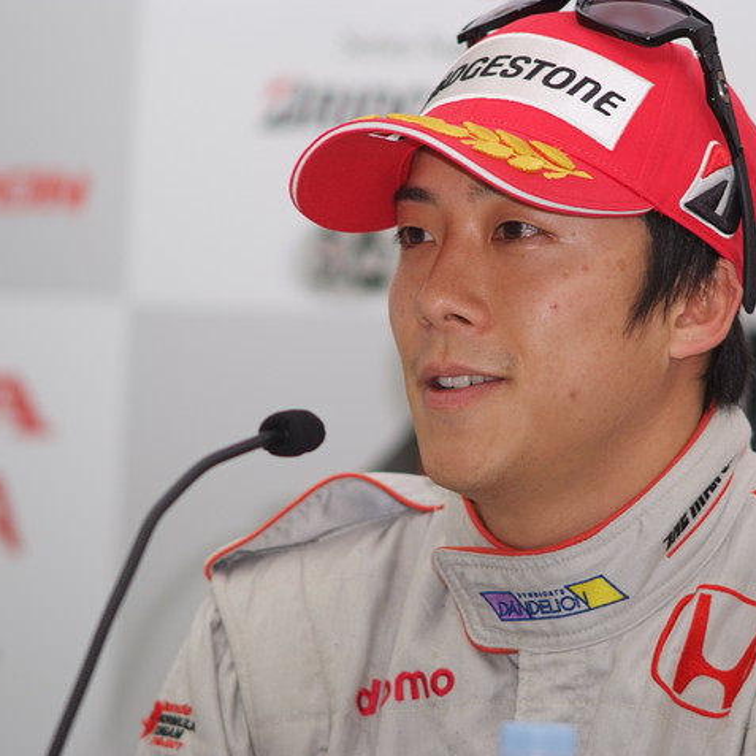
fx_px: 8549
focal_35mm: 346
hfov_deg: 5.1
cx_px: 444
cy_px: 379
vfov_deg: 5.1
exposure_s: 1/125
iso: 100
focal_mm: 180
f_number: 2.8
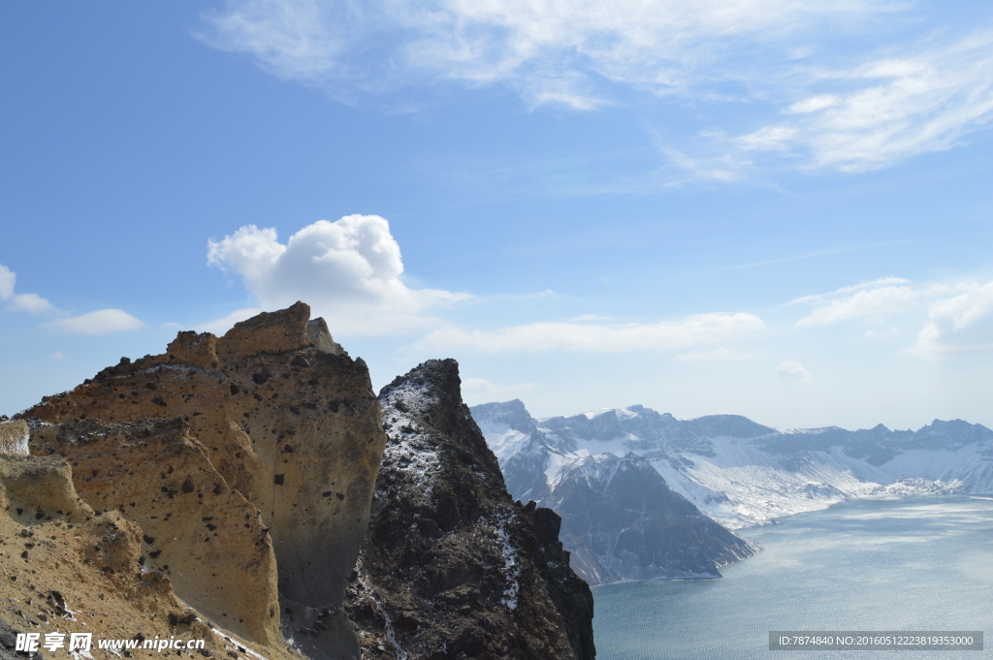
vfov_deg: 43.5
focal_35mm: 30
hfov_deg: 62.0
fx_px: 827
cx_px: 496
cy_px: 330
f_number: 9
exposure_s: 1/320
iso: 100
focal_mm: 20
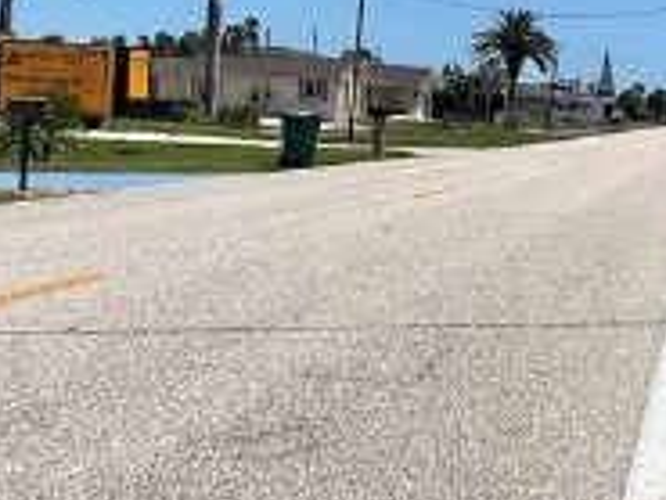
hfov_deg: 26.8
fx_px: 1386
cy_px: 209
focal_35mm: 72
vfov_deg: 20.4
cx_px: 472
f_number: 1.8
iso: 32
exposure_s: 1/3215
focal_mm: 1.57
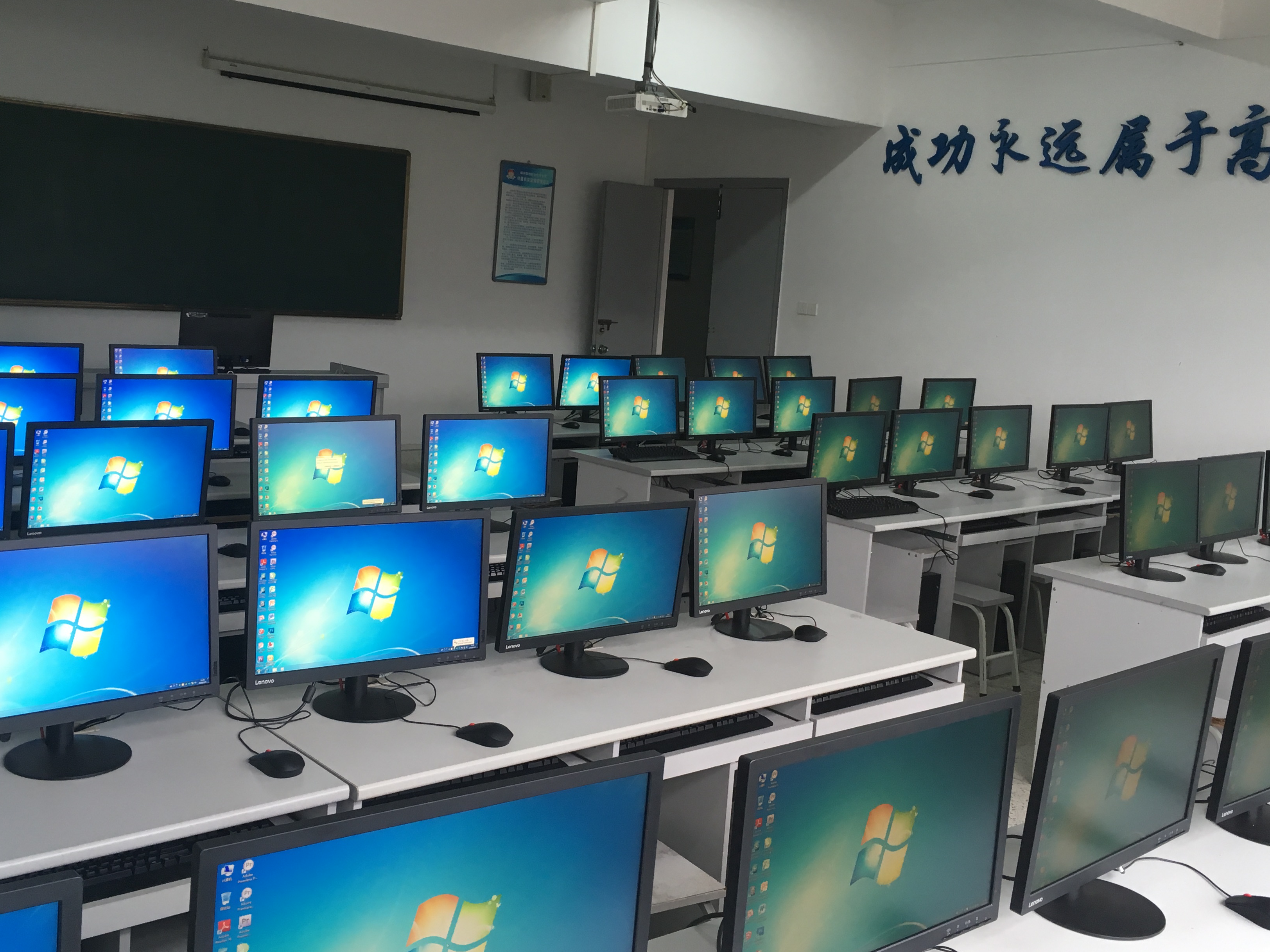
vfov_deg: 39.6
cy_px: 415
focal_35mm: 36
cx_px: 603
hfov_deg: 51.3
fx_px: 1321
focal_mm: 4.15
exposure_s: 1/33
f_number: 2.2
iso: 64
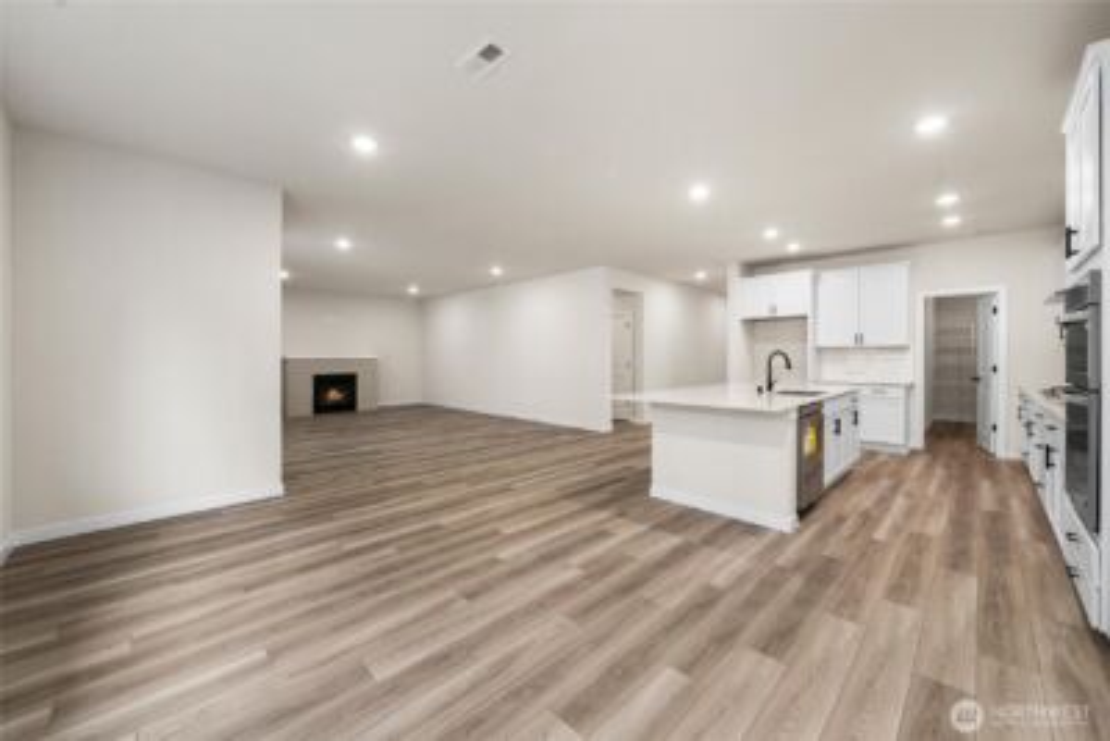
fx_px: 401
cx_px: 555
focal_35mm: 13
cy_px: 370
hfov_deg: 108.3
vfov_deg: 85.5
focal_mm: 13
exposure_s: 1/60
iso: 250
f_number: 7.1
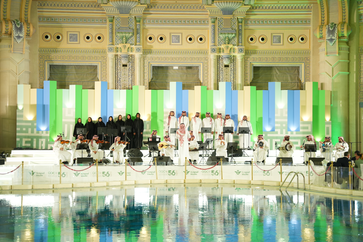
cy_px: 121
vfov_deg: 21.2
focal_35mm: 64
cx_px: 182
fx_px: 646
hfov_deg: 31.4
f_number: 3.2
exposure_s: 1/160
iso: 1000
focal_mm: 64.1
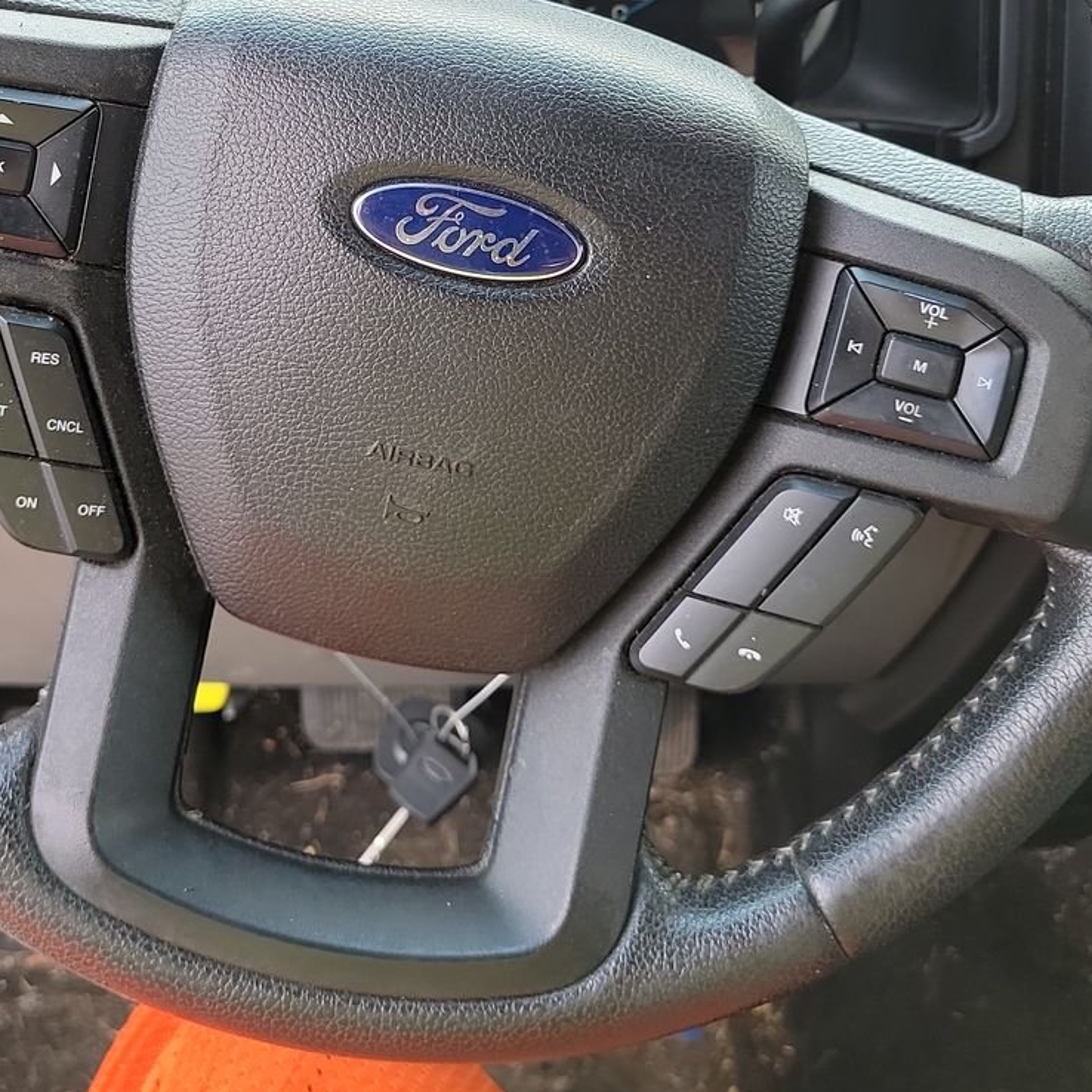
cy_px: 223
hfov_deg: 36.5
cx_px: 397
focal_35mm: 46
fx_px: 1642
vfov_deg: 35.6
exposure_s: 1/59
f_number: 1.8
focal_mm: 6.7
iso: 57
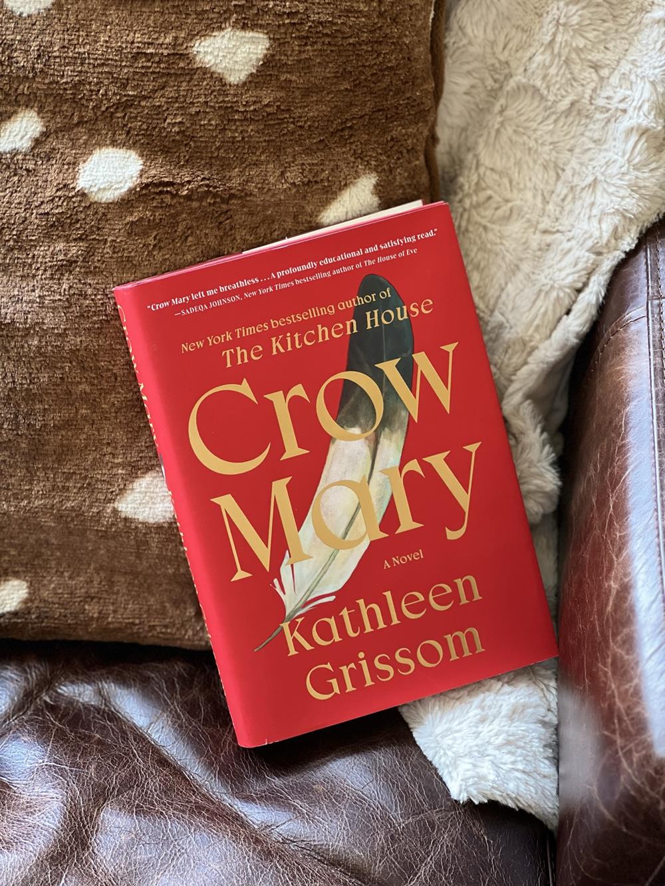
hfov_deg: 19.1
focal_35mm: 77
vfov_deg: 25.3
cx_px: 332
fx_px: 1972
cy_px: 443
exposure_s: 1/40
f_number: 2.8
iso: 250
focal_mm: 9
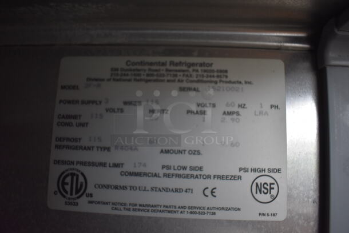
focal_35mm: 27
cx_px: 174
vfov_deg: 48.0
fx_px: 262
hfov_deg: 67.3
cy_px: 116
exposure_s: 1/125
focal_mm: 18
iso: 800
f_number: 3.5
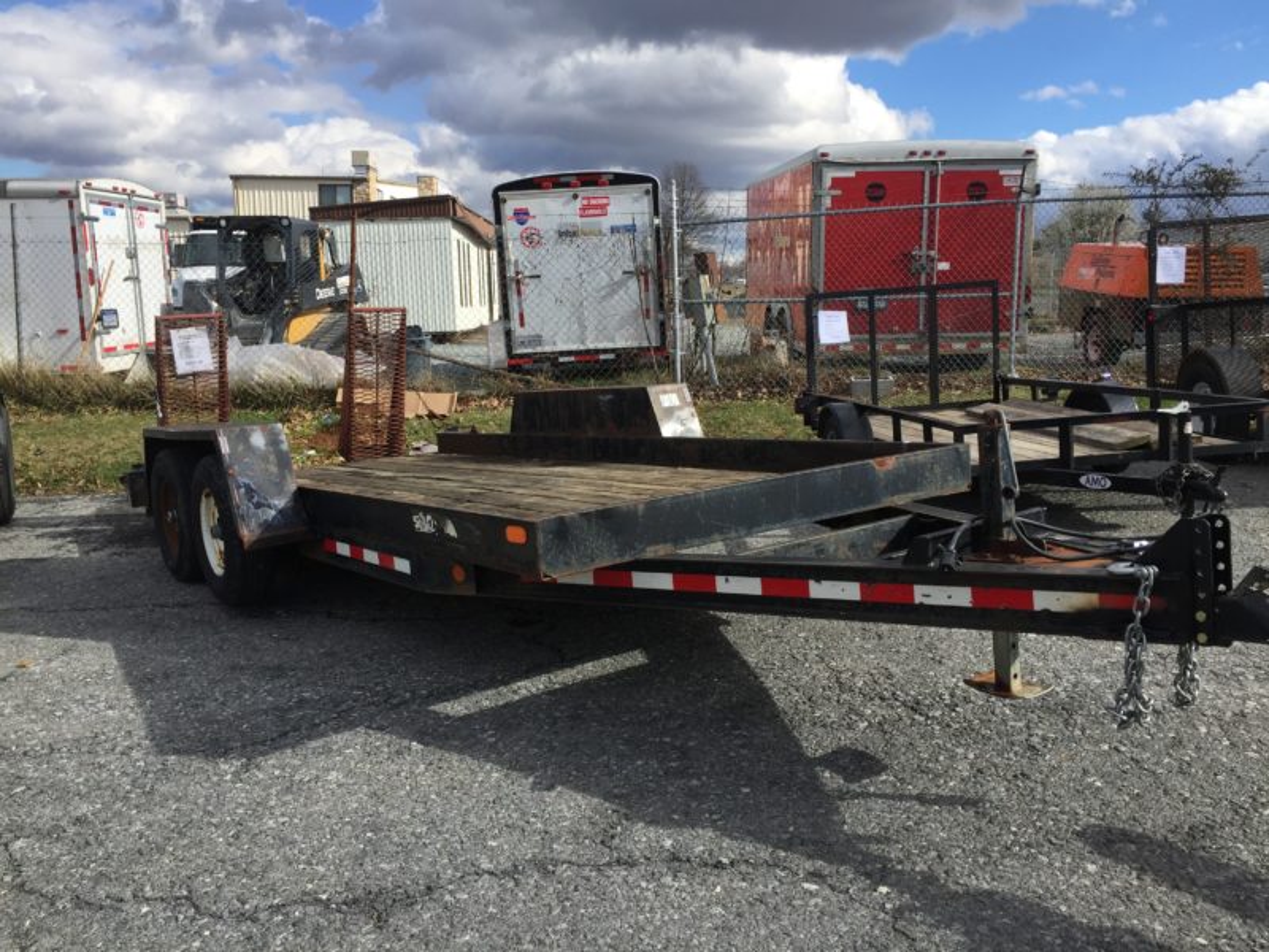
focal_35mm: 29
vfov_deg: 48.2
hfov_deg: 61.7
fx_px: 1063
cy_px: 476
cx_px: 634
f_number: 2.2
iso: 32
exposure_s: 1/1883
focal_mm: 4.15
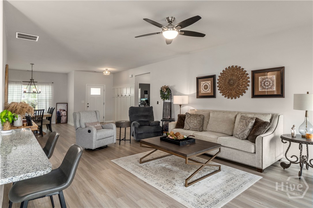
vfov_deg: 63.2
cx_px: 156
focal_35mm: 20
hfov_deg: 85.4
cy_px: 104
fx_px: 170
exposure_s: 1/10
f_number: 8
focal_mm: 13
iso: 500
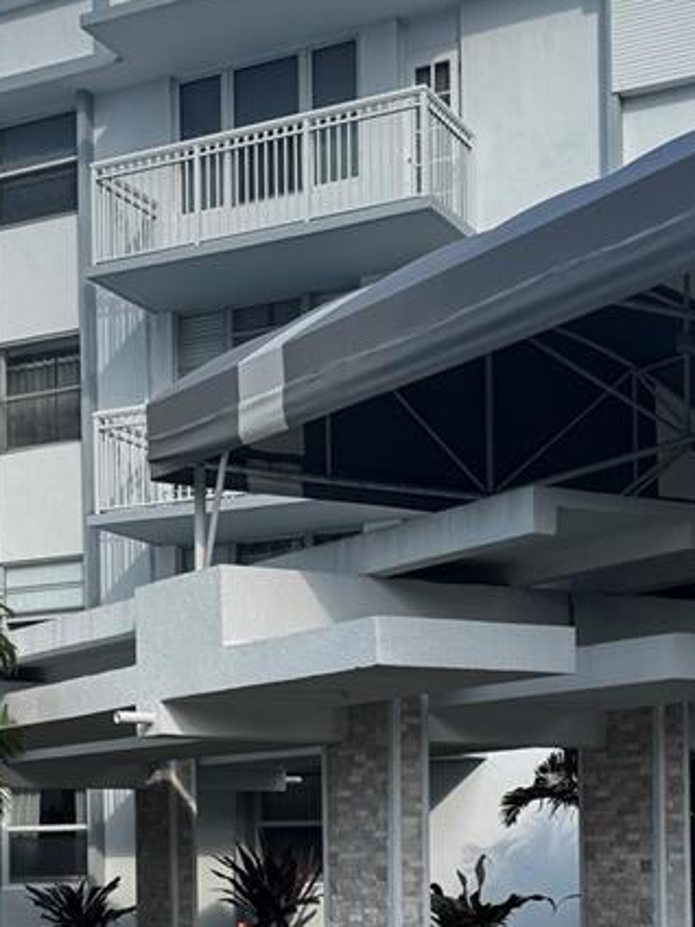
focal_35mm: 68
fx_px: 1820
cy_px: 846
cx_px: 153
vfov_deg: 27.5
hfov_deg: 21.4
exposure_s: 1/1395
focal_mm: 6.76
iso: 80
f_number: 1.78
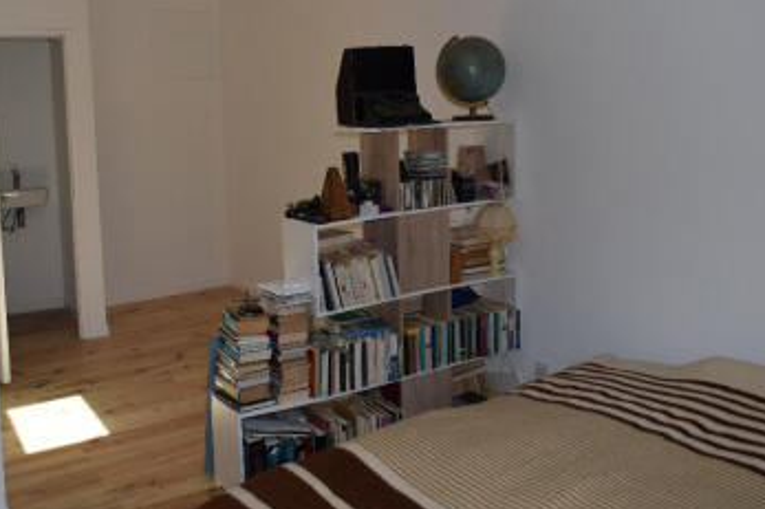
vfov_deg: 35.5
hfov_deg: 51.8
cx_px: 342
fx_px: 786
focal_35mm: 37
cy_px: 169
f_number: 5.6
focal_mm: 18
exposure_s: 1/125
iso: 160
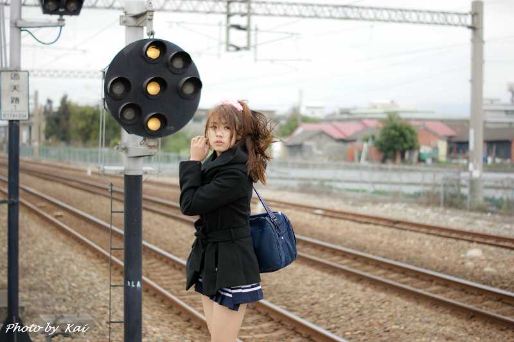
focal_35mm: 75
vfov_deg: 18.2
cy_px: 171
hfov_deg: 27.0
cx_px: 257
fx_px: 1070
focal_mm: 50
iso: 100
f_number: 1.8
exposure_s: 1/500
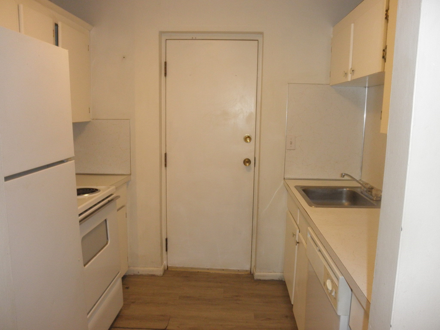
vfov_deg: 49.7
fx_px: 356
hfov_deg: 63.4
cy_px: 165
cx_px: 220
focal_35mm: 28
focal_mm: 5
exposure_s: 1/30
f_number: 3
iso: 200
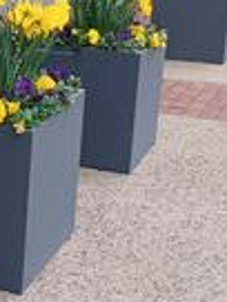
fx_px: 804
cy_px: 140
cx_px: -37
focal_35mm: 92
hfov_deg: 15.5
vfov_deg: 21.3
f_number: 1.8
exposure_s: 1/24
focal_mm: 4.6
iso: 500
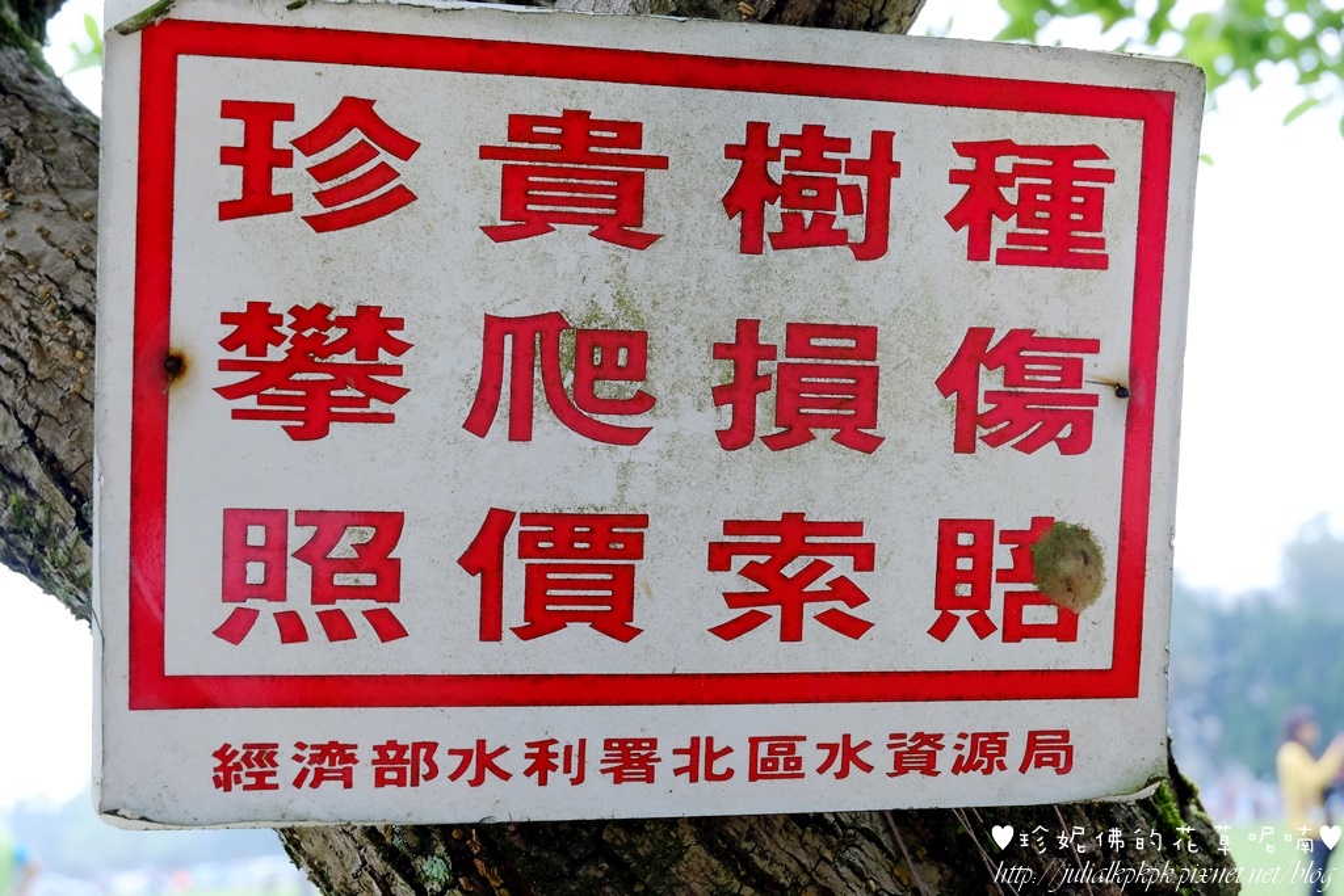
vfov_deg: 27.5
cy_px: 448
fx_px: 1829
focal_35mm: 49
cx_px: 672
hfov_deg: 40.3
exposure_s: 1/60
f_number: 7.1
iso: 2000
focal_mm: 32.5
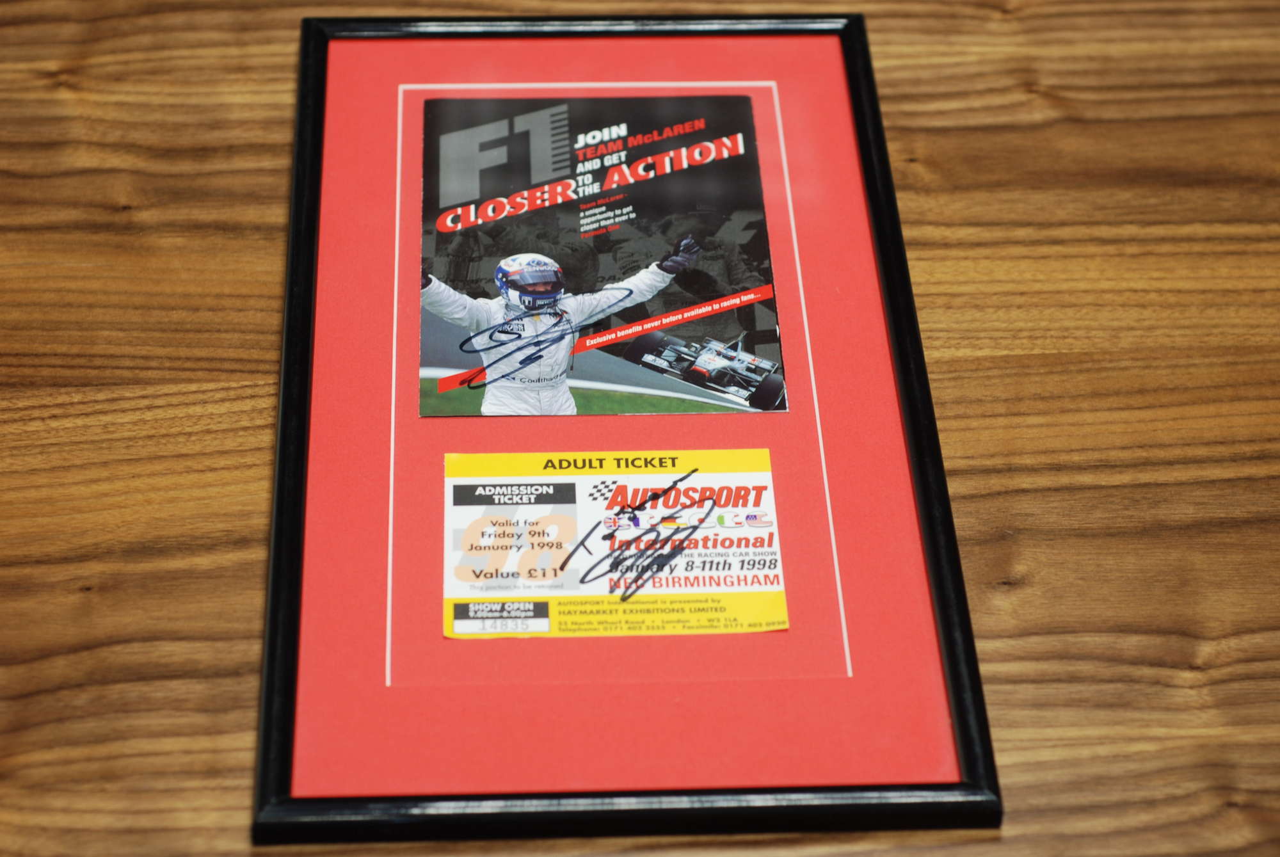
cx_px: 640
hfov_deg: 27.0
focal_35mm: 75
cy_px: 428
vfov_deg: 18.2
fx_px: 2670
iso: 100
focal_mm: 50
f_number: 3.2
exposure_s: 1/8
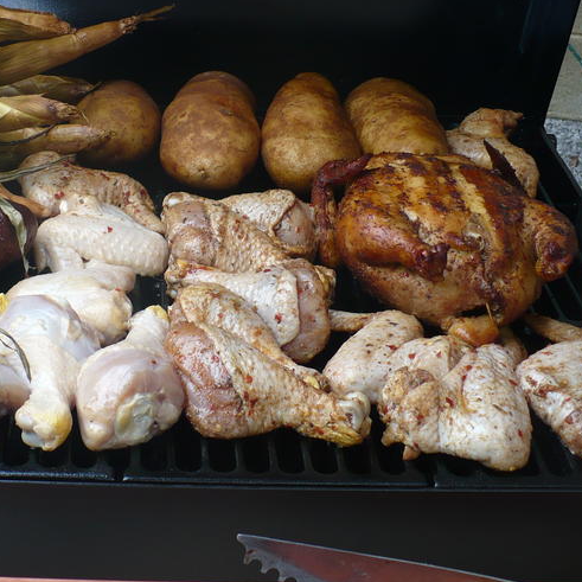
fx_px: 1293
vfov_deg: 25.3
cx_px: 127
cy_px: 216
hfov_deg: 25.0
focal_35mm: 68
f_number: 2.9
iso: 100
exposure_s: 1/100
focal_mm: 7
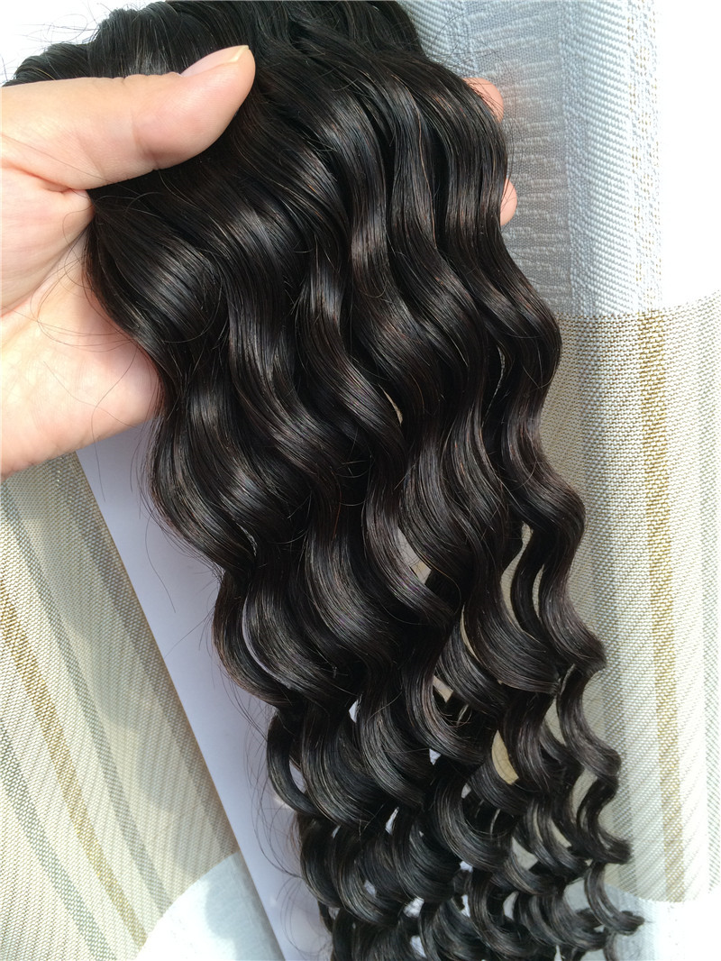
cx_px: 360
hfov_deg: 48.2
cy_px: 480
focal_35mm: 29
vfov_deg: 61.6
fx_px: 805
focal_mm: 4.15
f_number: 2.2
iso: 64
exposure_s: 1/120
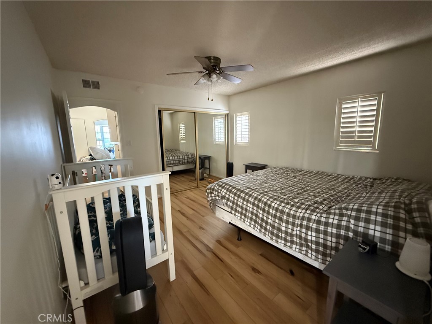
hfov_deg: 102.1
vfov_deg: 85.7
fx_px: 175
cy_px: 162
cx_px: 216
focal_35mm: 14
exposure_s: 1/60
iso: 1250
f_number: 2.2
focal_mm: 2.22
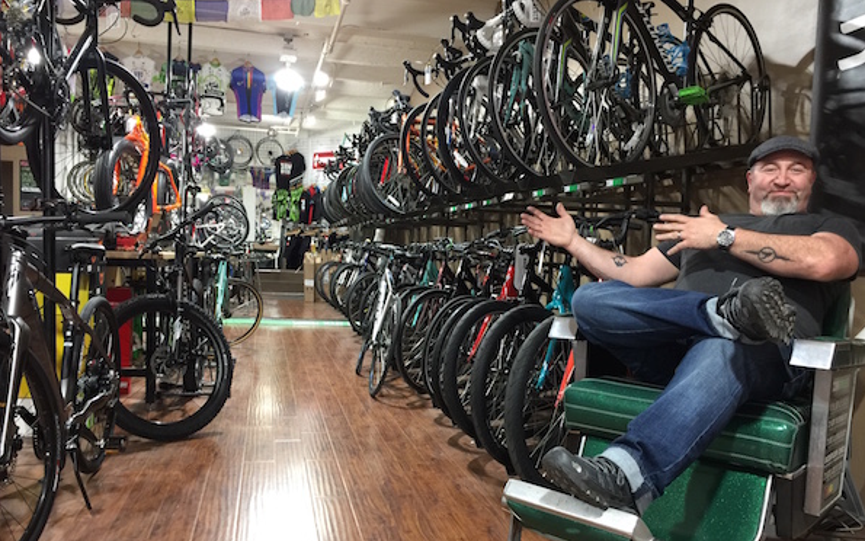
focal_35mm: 31
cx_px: 435
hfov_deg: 61.2
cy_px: 313
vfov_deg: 40.5
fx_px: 731
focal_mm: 4.15
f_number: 2.2
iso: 80
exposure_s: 1/15
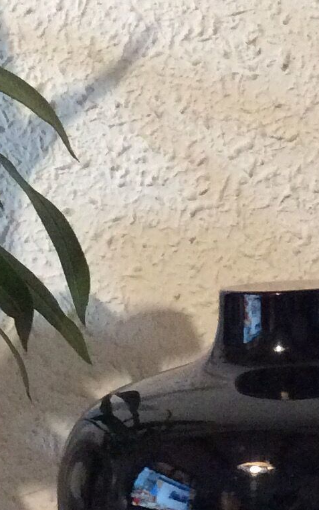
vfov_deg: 18.1
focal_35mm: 115
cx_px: 94
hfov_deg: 11.4
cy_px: 221
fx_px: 1599
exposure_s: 1/25
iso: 320
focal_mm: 3.3
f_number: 2.4
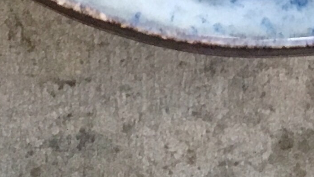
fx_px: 1516
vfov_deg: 6.1
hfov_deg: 11.8
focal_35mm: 182
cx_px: 242
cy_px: -385
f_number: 2.2
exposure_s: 1/20
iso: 200
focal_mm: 4.15
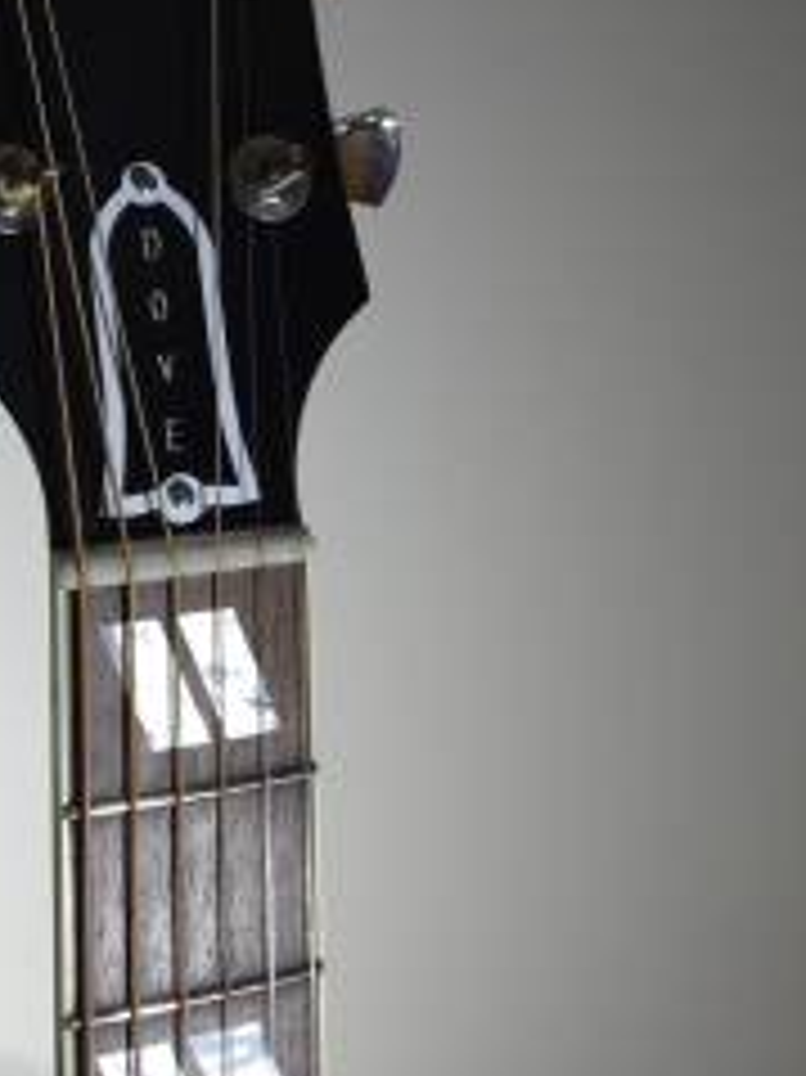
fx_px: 1554
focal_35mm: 50
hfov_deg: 27.9
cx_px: 72
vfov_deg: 37.3
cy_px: 266
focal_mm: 5.4
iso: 160
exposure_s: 1/71
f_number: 1.8
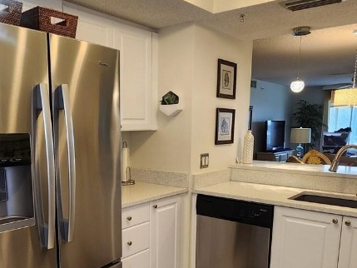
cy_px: 191
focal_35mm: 31
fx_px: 320
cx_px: 141
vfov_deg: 44.4
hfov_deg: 57.8
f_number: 2.2
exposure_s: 1/60
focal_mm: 2.2
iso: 160
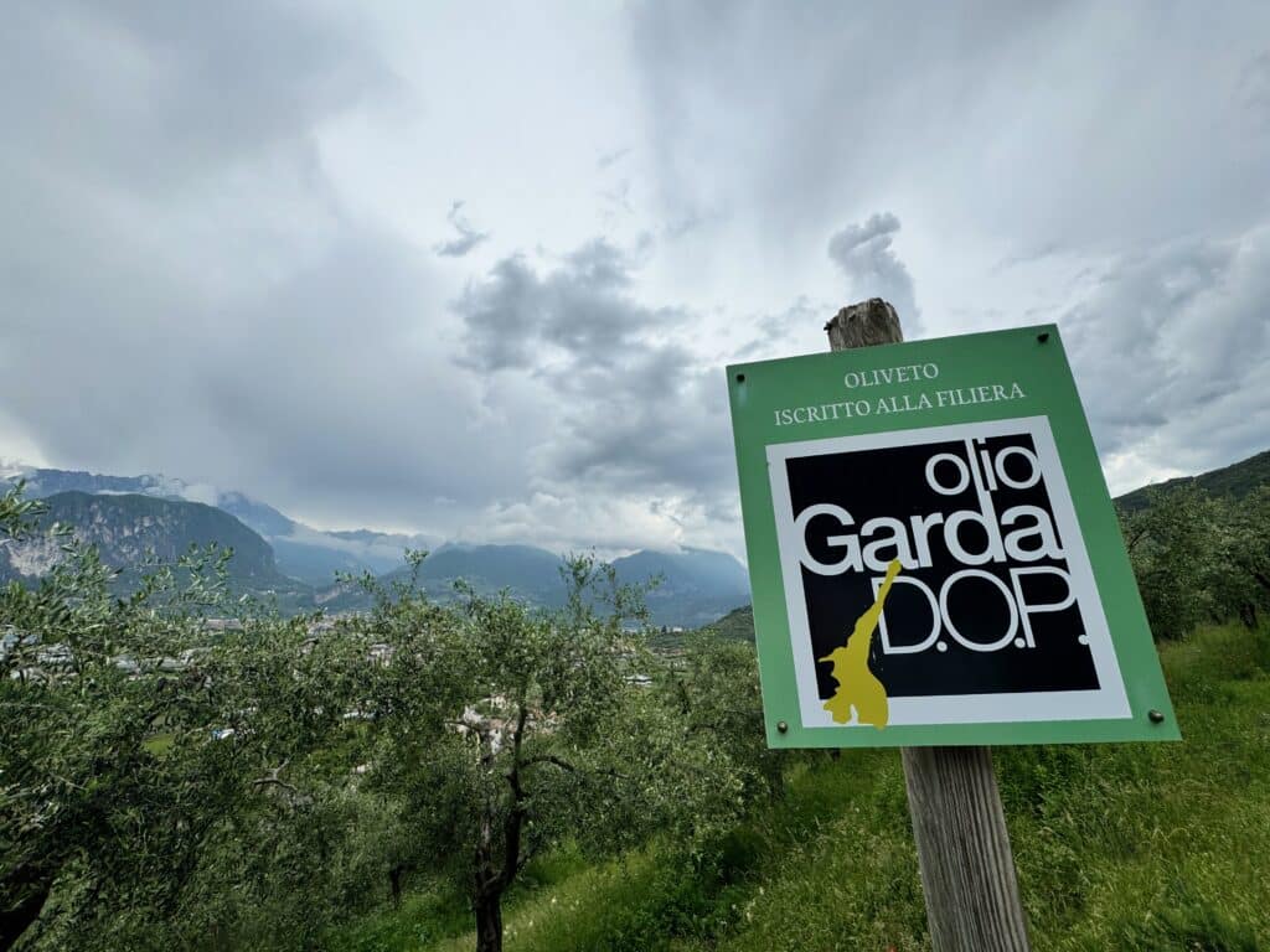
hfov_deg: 102.1
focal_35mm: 14
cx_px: 635
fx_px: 514
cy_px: 476
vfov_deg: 85.7
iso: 50
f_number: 2.2
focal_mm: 2.22
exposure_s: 1/2146
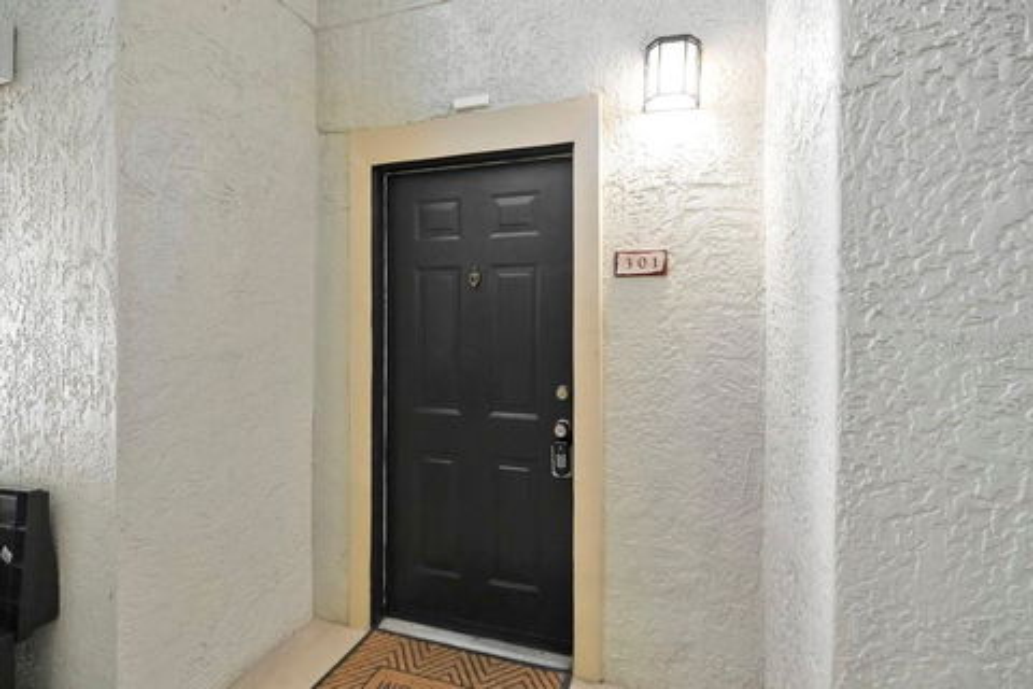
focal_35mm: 16
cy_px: 344
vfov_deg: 73.7
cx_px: 516
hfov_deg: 96.7
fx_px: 459
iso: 6400
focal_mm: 16
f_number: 4
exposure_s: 1/160
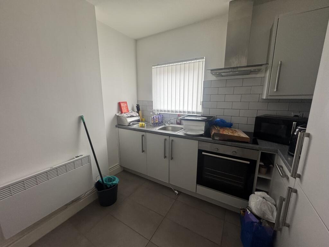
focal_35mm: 14
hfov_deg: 102.1
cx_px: 164
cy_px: 124
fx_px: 133
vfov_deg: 85.7
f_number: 2.2
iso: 250
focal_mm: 2.22
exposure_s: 1/100
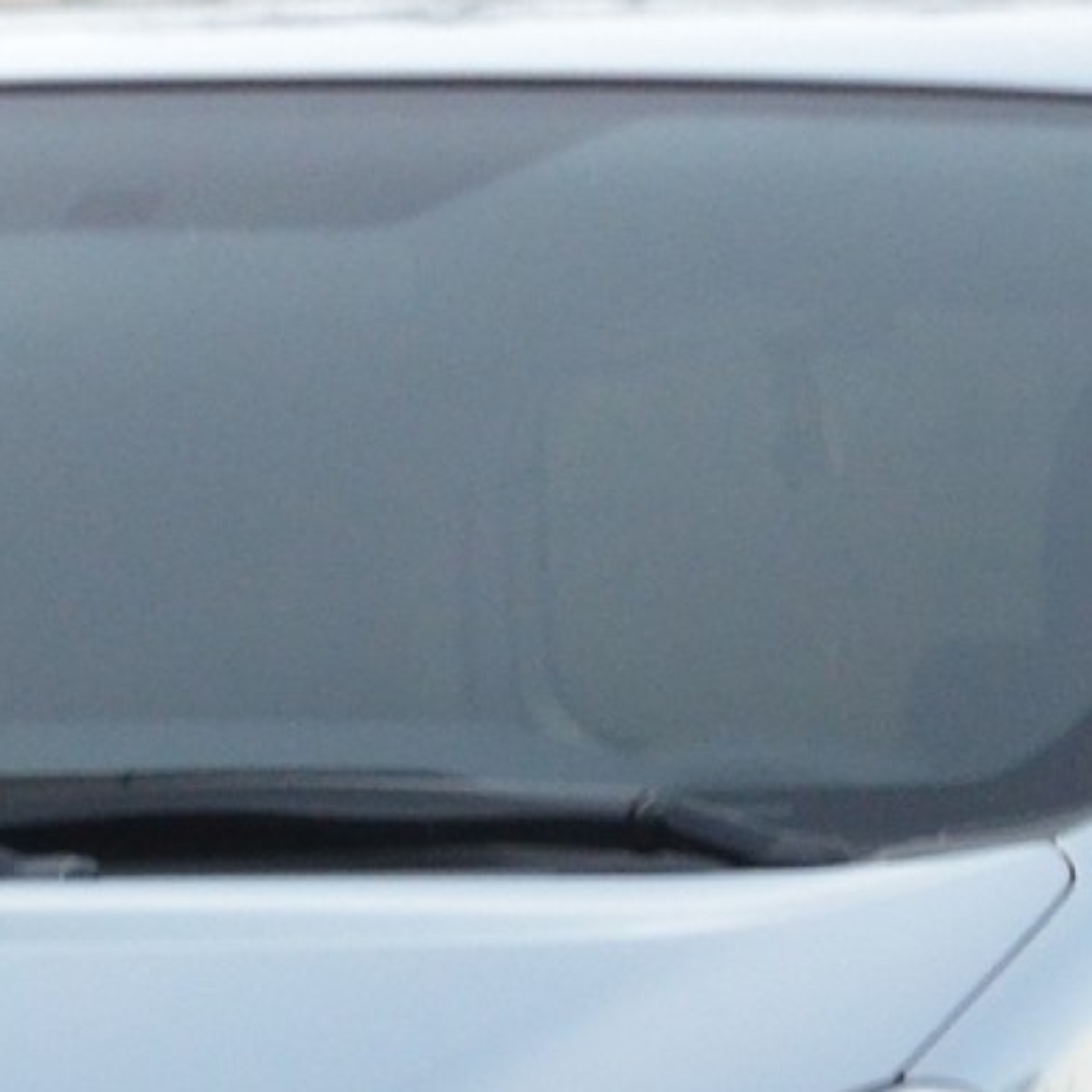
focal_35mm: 1106
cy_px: 1266
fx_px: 39464
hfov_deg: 1.6
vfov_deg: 1.6
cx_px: 245
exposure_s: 1/250
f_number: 5.6
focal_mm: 135
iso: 1600
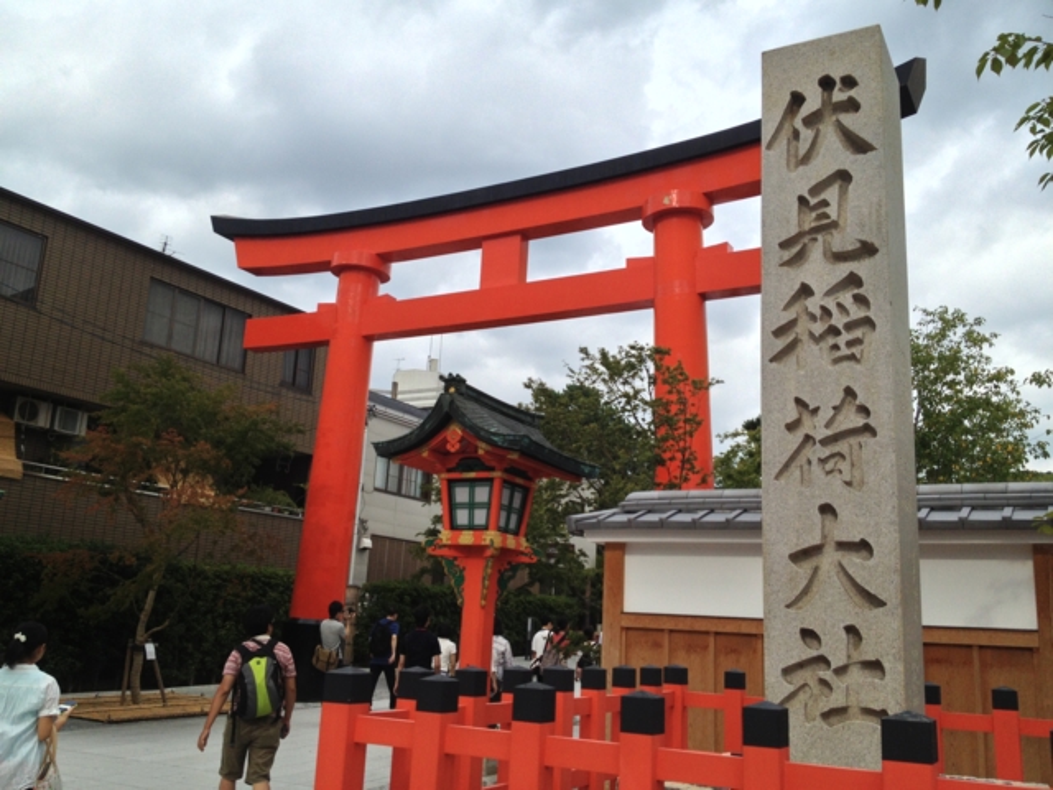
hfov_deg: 52.6
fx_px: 1065
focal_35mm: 35
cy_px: 395
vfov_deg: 40.7
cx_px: 526
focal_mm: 4.28
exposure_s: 1/1151
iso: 50
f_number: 2.4
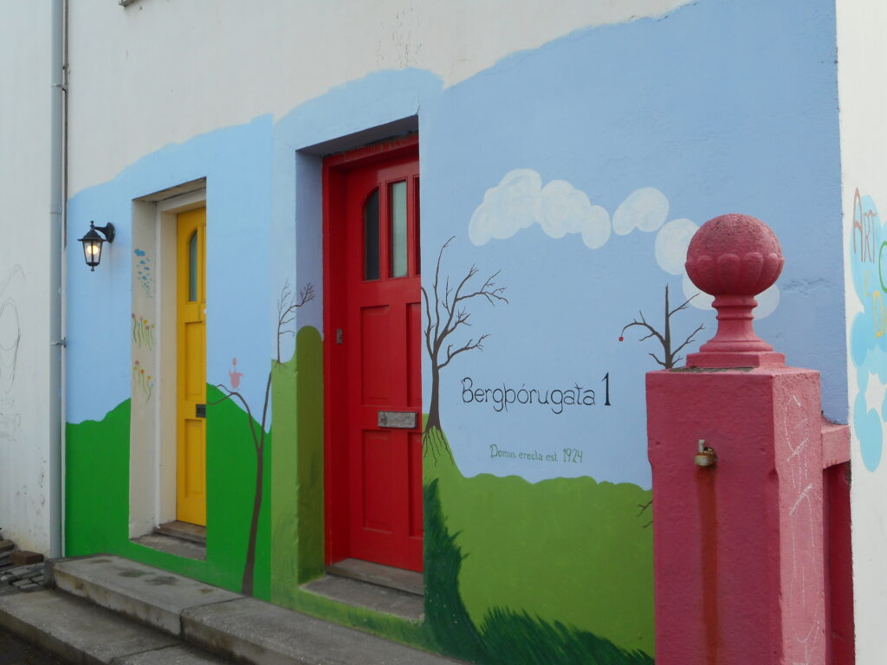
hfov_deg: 54.0
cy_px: 332
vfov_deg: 41.8
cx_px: 444
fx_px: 871
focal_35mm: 34
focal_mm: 6
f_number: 4.2
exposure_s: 1/250
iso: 80
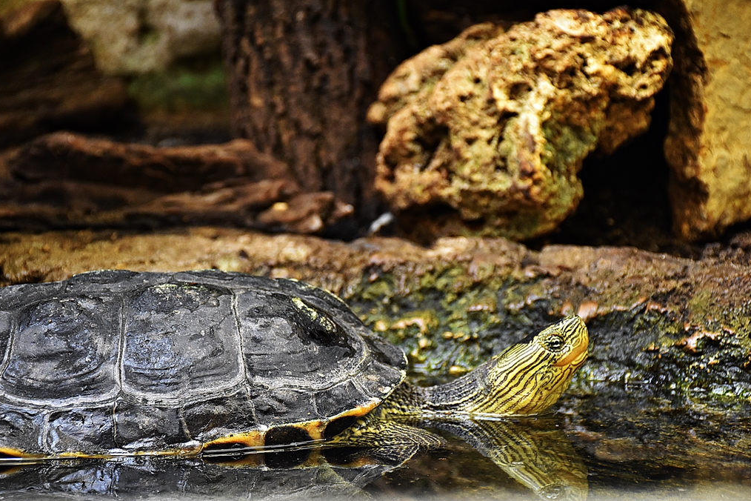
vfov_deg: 12.9
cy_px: 252
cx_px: 374
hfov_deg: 19.3
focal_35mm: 106
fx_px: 2211
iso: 1600
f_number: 5
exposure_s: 1/60
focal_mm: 70
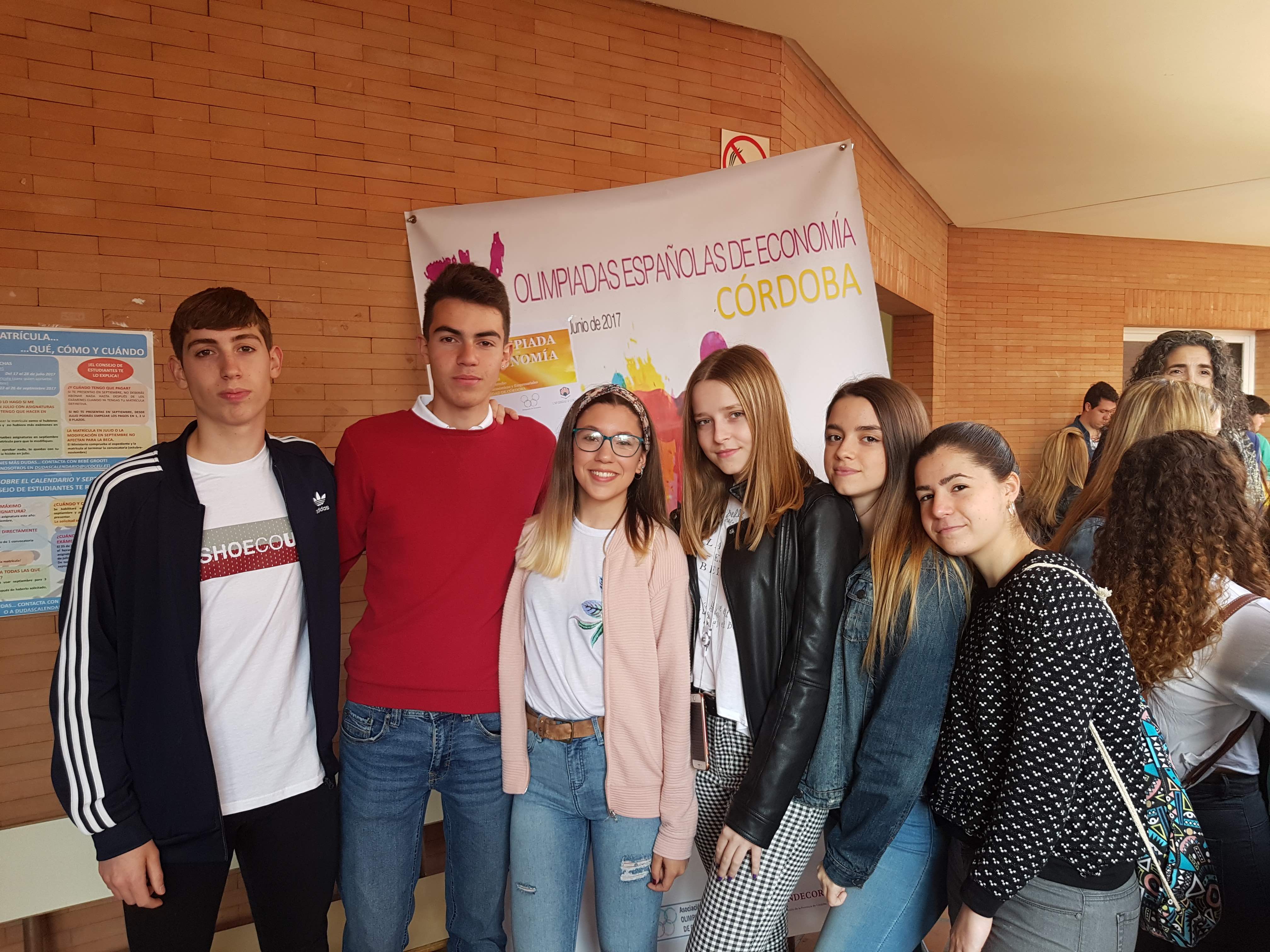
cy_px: 476
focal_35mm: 26
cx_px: 635
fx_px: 954
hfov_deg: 67.3
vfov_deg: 53.1
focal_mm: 4.2
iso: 80
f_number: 1.7
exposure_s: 1/100
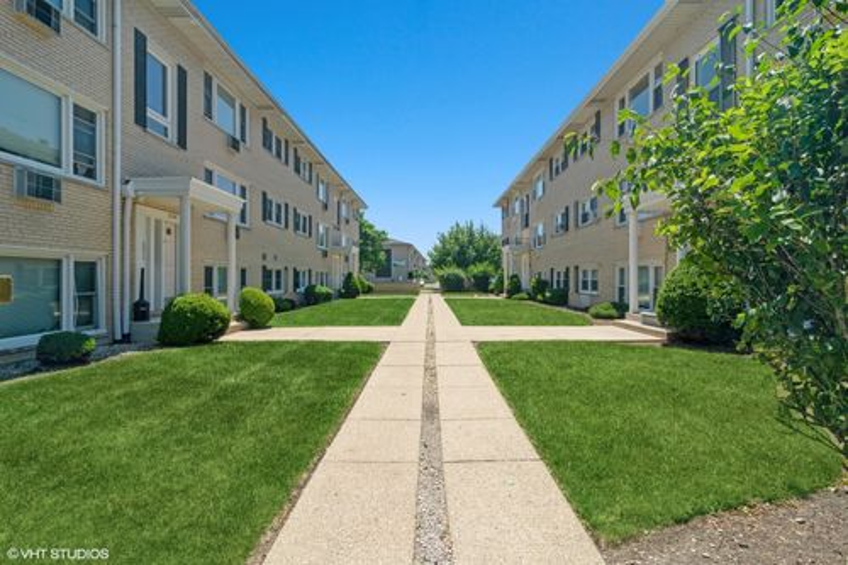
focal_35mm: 18
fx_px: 424
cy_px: 282
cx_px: 424
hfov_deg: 90.0
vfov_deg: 67.3
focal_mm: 12
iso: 200
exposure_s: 1/400
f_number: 8
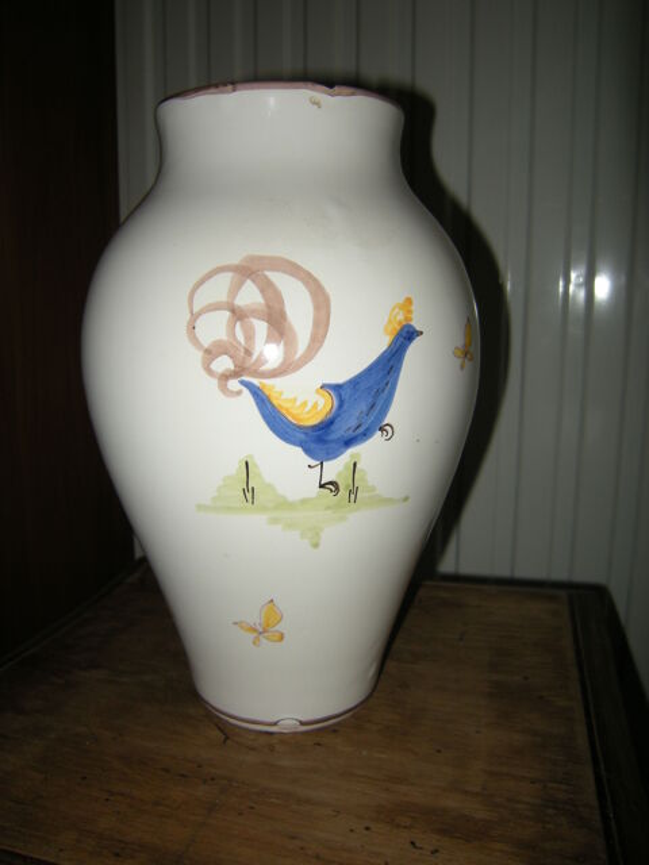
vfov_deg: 63.4
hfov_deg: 49.7
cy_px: 432
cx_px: 324
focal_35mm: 28
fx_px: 700
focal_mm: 4.7
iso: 64
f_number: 2.8
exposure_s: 1/60
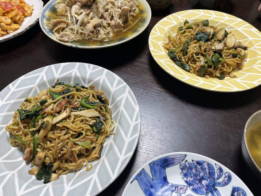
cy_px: 98
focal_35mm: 26
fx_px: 196
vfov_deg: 53.1
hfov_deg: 67.3
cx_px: 130
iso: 80
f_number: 1.6
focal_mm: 4.2
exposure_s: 1/100
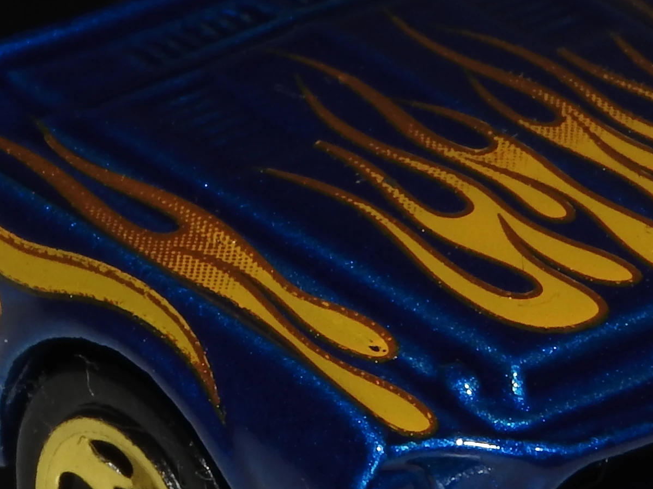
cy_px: 103
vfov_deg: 4.5
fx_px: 6167
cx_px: 0
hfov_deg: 6.0
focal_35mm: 327
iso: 100
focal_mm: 15.2
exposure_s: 1/250
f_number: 8
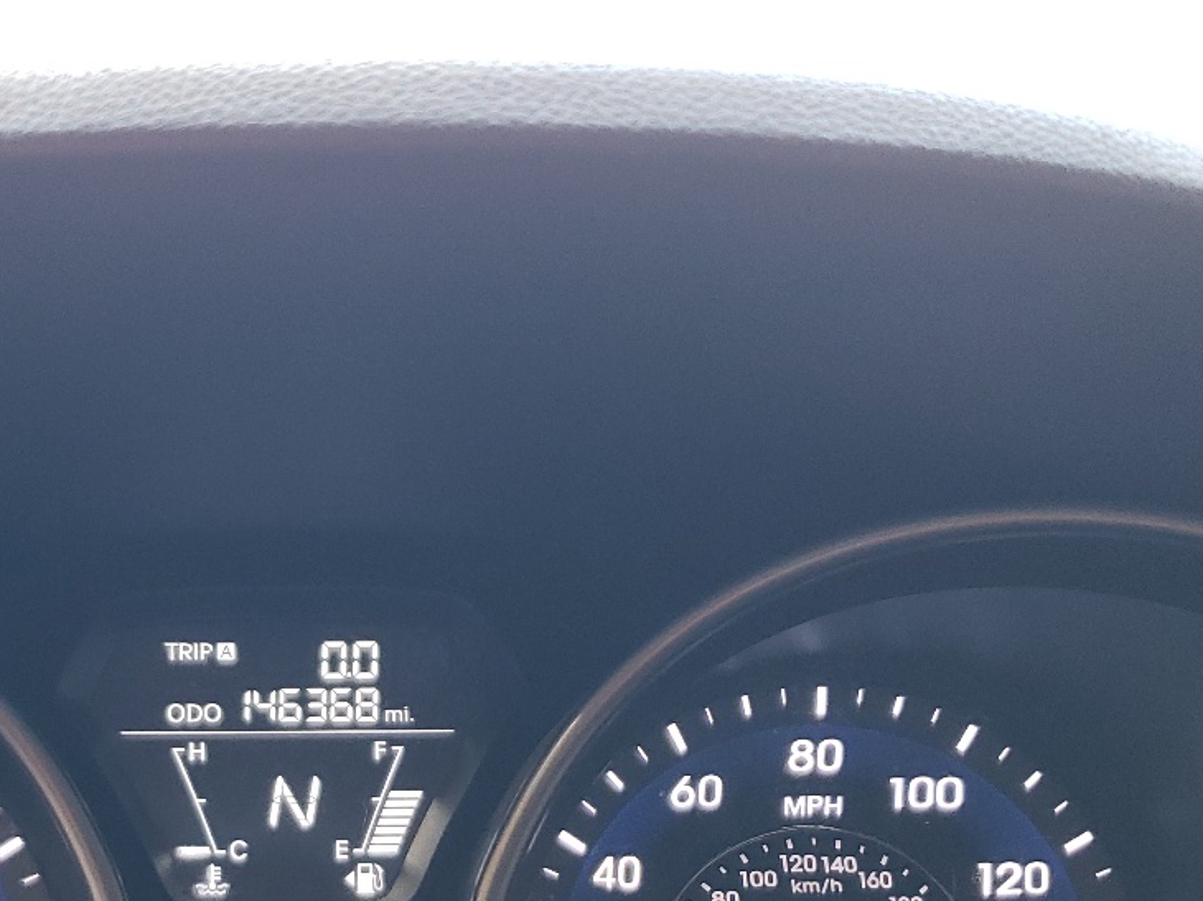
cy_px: 812
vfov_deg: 24.9
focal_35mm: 57
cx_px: 283
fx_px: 1980
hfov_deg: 33.1
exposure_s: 1/60.2
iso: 113
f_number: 1.5
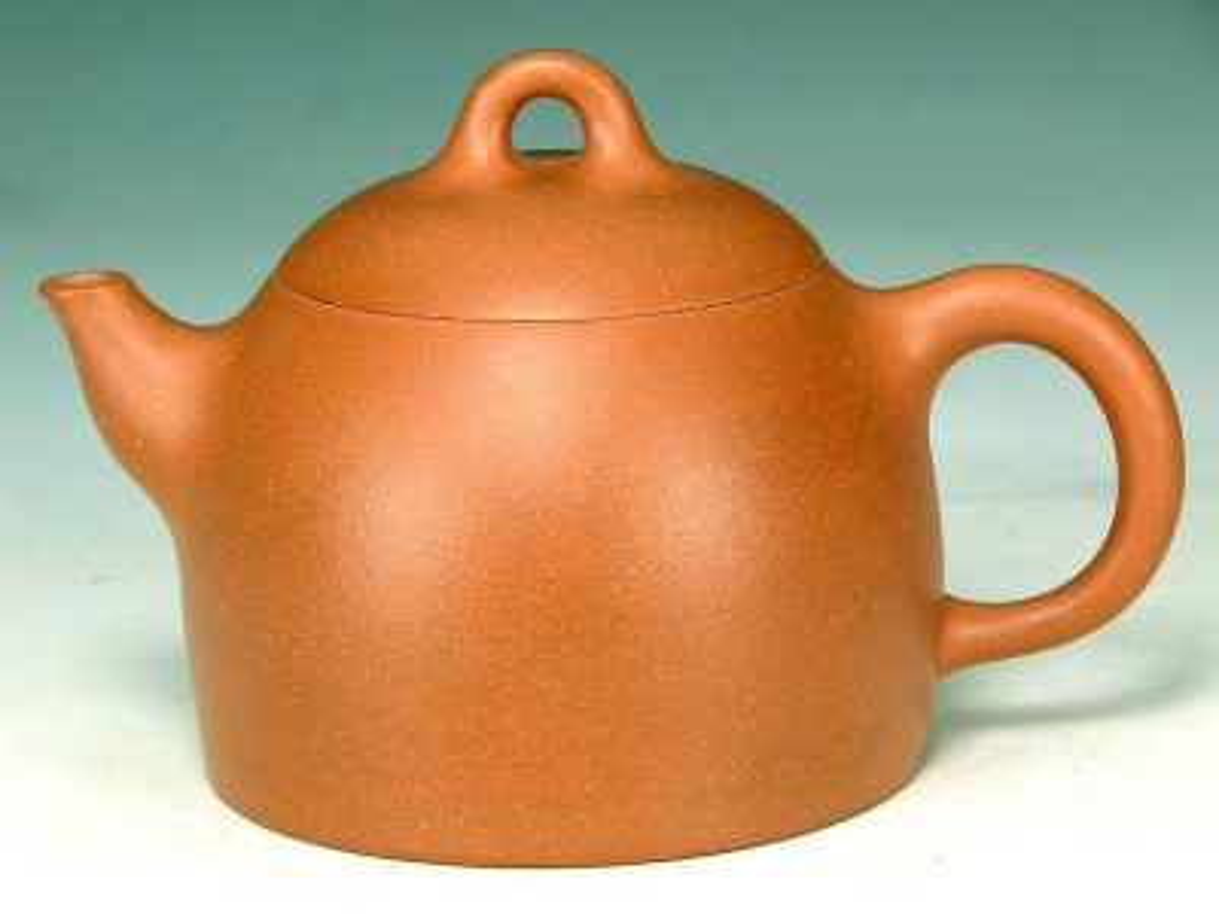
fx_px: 5599
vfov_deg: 9.3
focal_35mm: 159
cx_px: 610
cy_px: 457
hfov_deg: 12.4
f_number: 7.9
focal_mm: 41.1
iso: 100
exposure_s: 1/6.6
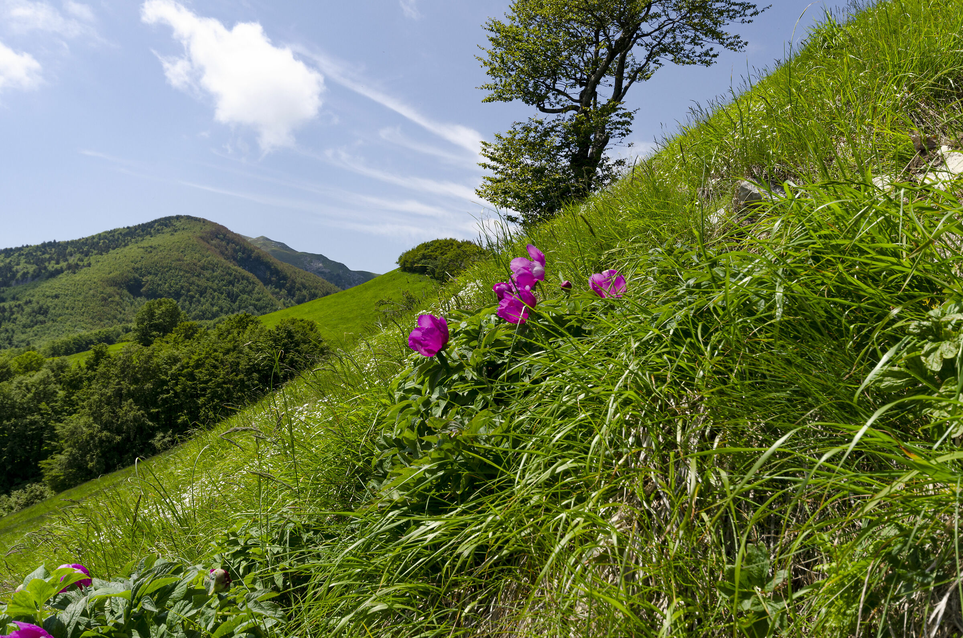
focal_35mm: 30
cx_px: 482
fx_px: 801
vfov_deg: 43.4
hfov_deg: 62.0
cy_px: 319
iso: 100
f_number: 10
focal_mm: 20
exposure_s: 1/320
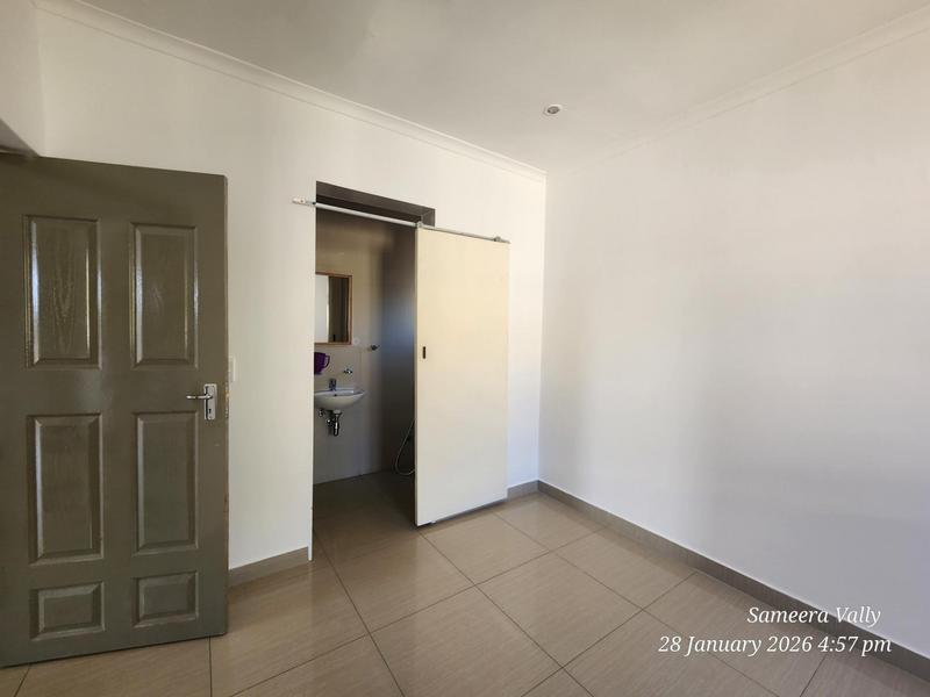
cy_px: 348
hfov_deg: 106.2
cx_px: 465
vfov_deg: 89.9
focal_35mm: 13
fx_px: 349
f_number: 2.2
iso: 64
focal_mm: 2.2
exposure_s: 1/50
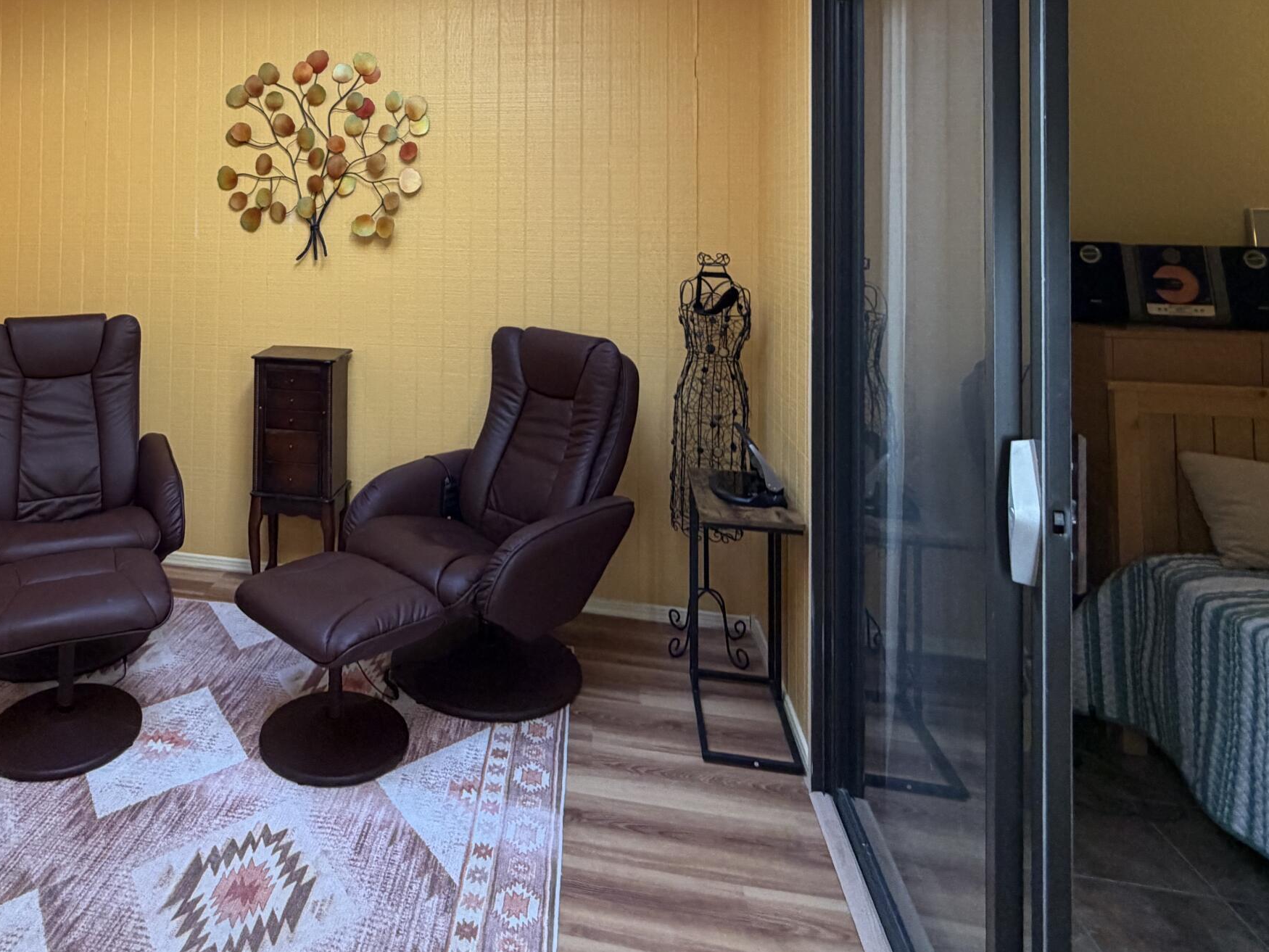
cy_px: 189
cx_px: 411
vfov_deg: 53.0
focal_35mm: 24
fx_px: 880
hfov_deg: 69.3
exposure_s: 1/121
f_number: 2.2
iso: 250
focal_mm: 2.22
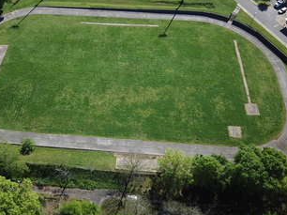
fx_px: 282
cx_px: 120
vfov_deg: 41.4
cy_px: 78
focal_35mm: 34
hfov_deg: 53.7
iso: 100
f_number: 2.2
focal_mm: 4.73
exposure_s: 1/901
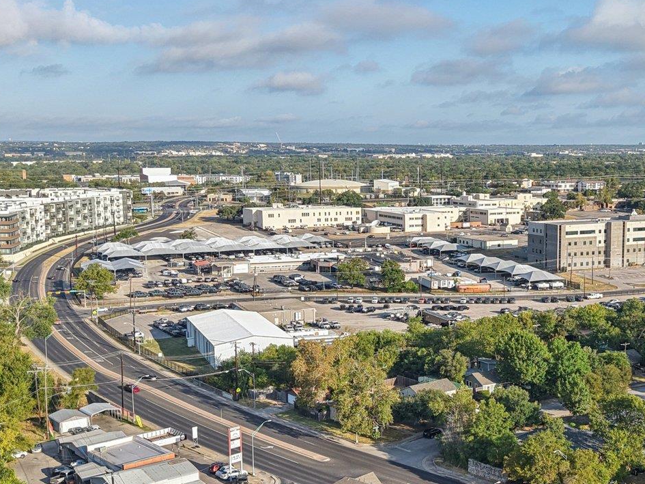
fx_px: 969
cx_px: 471
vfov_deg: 28.0
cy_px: 276
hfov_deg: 36.1
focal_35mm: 52
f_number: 1.8
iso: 170
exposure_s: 1/2500
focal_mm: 8.67
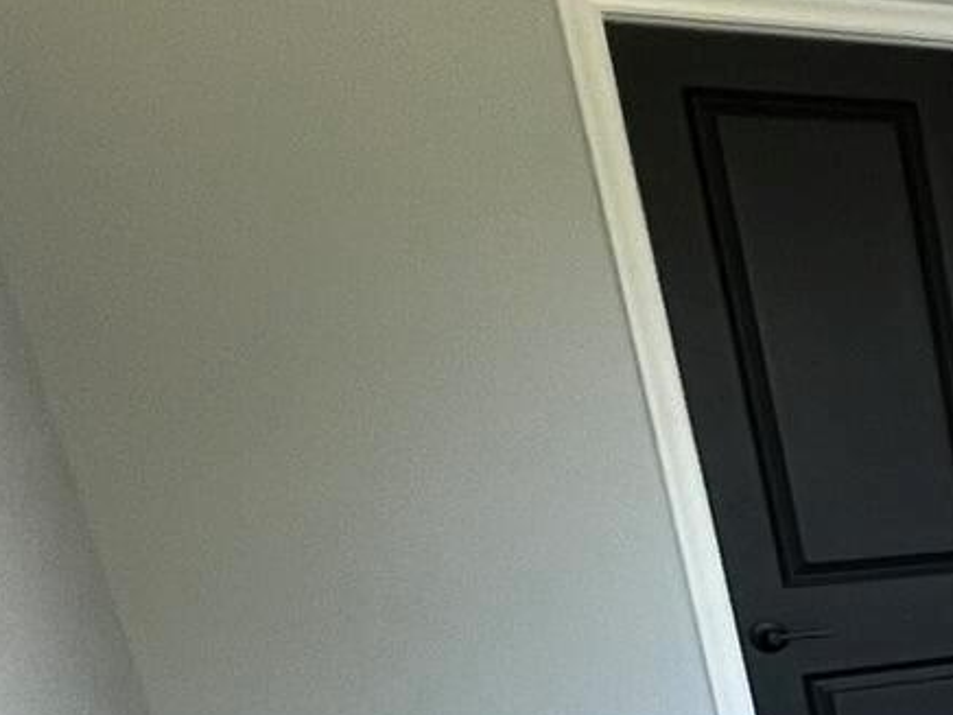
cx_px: 1948
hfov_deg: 18.6
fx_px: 1679
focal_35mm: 61
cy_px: 886
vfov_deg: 22.0
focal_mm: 1.57
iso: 160
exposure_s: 1/60
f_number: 1.8
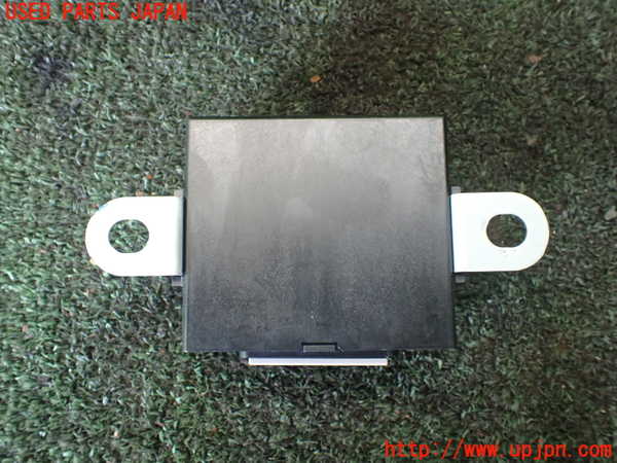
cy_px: 232
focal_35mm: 30
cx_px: 308
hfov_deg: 60.0
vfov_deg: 46.8
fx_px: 535
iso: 800
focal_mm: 5.4
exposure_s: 1/80
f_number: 2.3
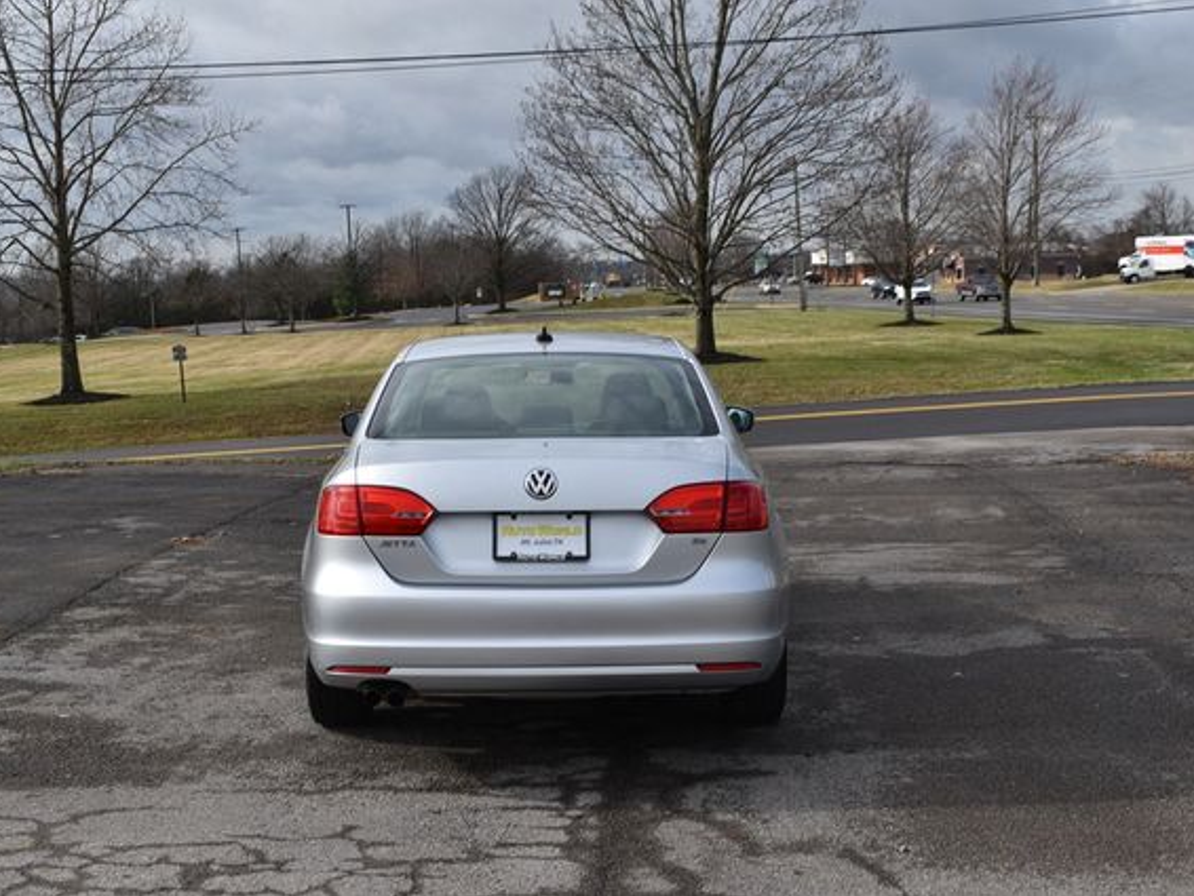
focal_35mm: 51
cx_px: 525
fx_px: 1744
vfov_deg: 28.8
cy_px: 448
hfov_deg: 37.7
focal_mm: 31
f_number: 8
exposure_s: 1/320
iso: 100
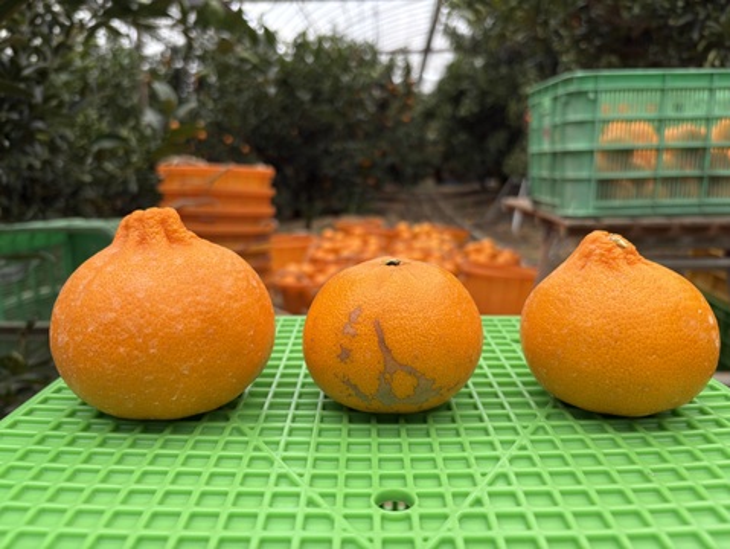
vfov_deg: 53.1
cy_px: 274
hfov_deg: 67.3
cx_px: 365
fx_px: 549
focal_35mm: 26
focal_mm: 5.96
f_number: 1.6
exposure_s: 1/531
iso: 50
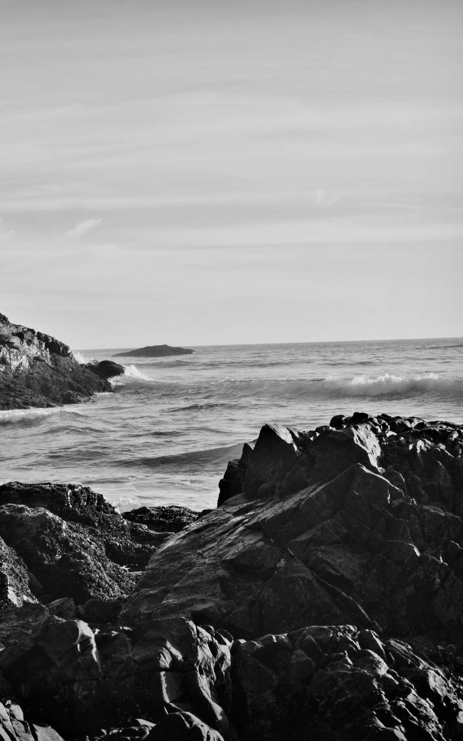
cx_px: -77
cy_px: 368
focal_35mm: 63
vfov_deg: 32.6
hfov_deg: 19.6
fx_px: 1267
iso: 400
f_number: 10
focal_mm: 27
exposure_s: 1/400
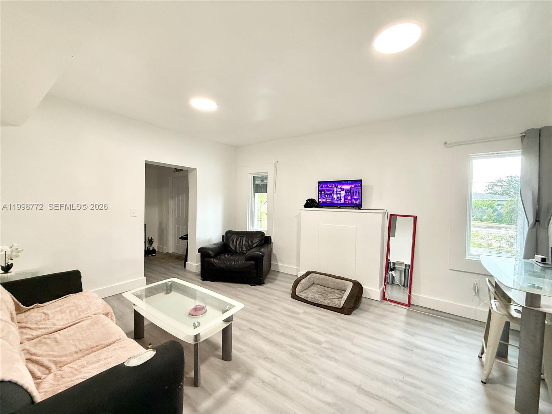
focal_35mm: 14
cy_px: 207
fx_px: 223
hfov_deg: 102.1
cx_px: 276
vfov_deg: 85.7
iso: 250
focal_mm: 2.22
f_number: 2.2
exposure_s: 1/120
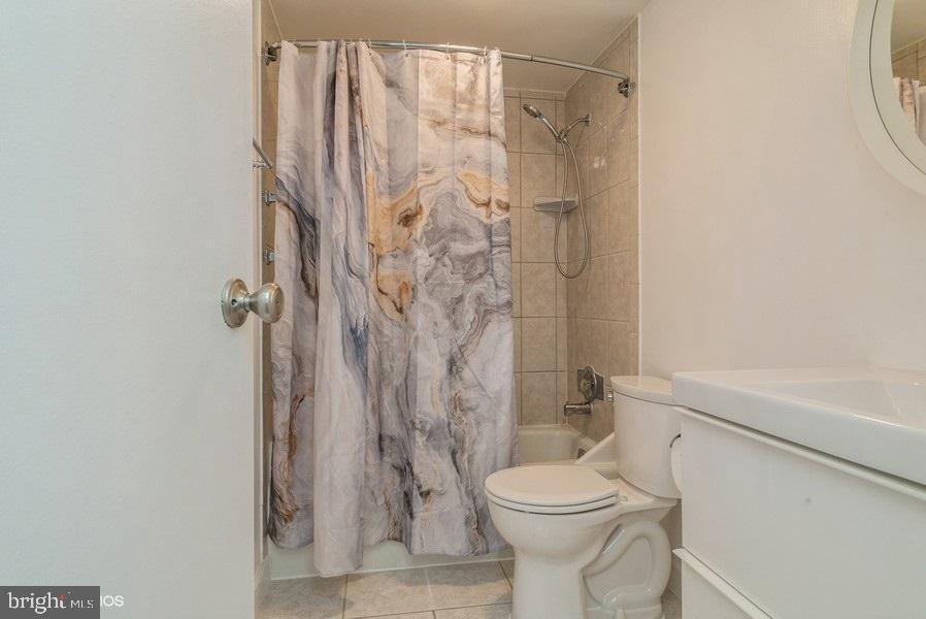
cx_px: 463
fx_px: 515
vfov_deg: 62.0
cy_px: 310
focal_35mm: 20
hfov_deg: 83.9
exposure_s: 1/6
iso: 125
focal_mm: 20
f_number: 11
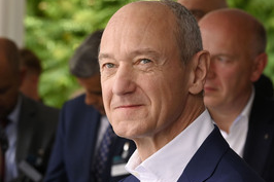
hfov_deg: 14.1
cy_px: 128
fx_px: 1110
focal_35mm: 146
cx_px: 133
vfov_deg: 9.4
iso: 400
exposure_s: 1/250
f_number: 5.6
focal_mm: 86
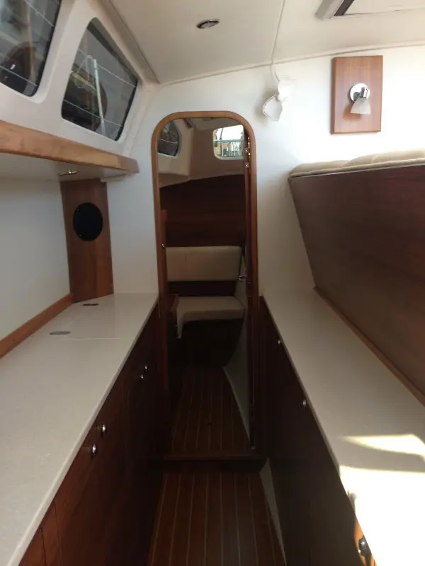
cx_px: 212
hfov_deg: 42.9
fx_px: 540
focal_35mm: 33
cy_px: 283
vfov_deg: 55.4
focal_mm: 4.12
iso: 50
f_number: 2.4
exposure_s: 1/40
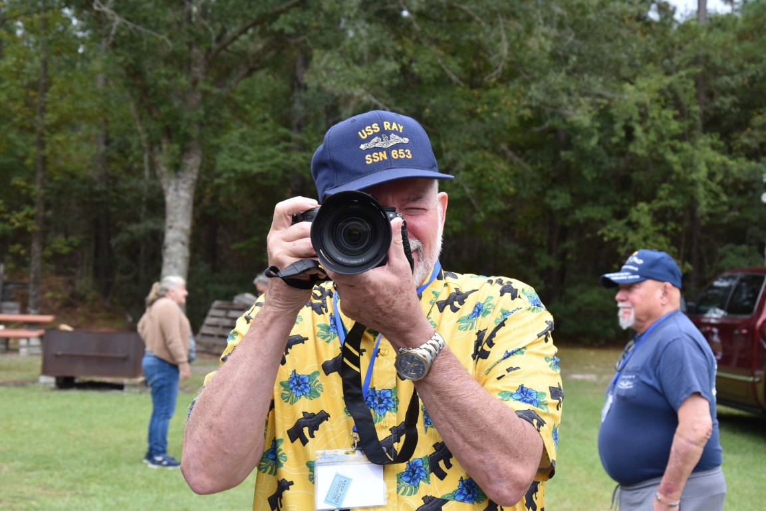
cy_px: 256
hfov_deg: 29.9
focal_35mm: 68
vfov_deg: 20.2
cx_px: 383
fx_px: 1436
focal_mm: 45
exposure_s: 1/250
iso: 360
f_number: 8
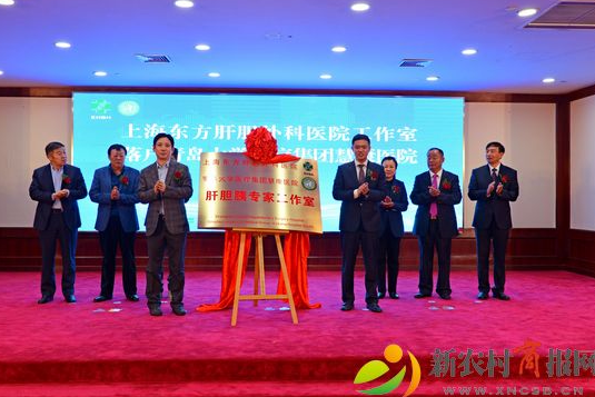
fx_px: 595
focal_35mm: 36
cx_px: 295
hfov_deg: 53.1
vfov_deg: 36.9
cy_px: 194
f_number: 8
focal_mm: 35
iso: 1400
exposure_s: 1/60
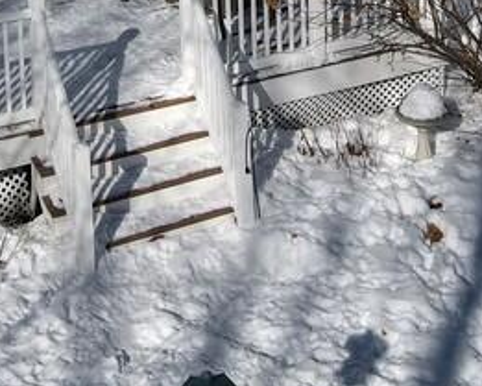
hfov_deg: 20.8
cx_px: 283
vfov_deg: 14.7
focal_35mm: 92
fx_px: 1313
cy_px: -303
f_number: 2.8
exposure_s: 1/1600
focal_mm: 4.5
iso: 100
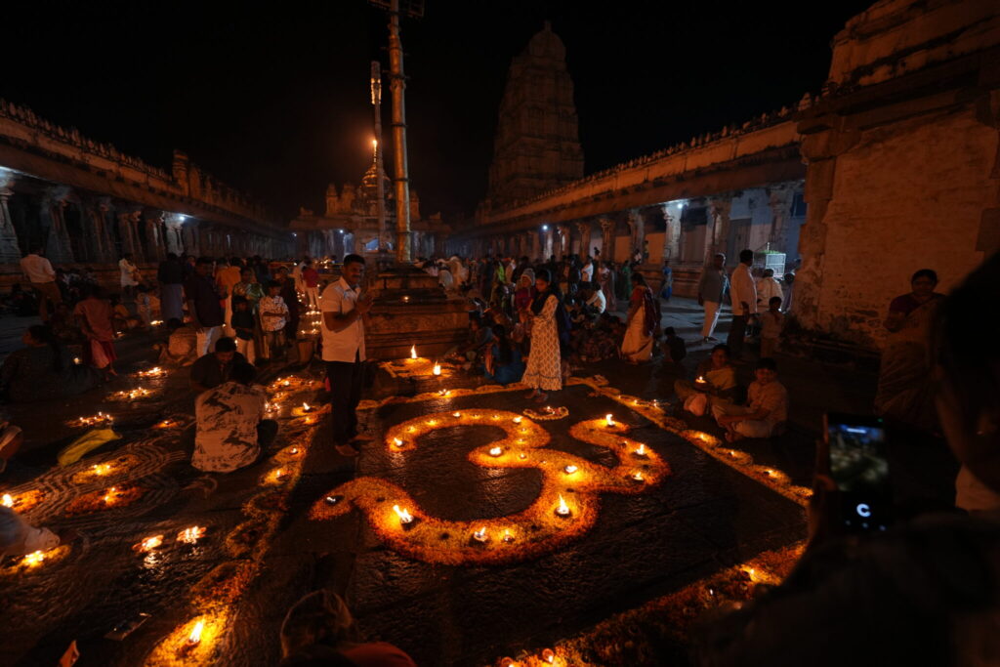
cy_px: 334
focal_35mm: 15
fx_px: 406
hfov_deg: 101.9
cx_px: 500
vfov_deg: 78.9
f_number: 2.8
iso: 2000
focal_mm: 14.6
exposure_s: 1/100
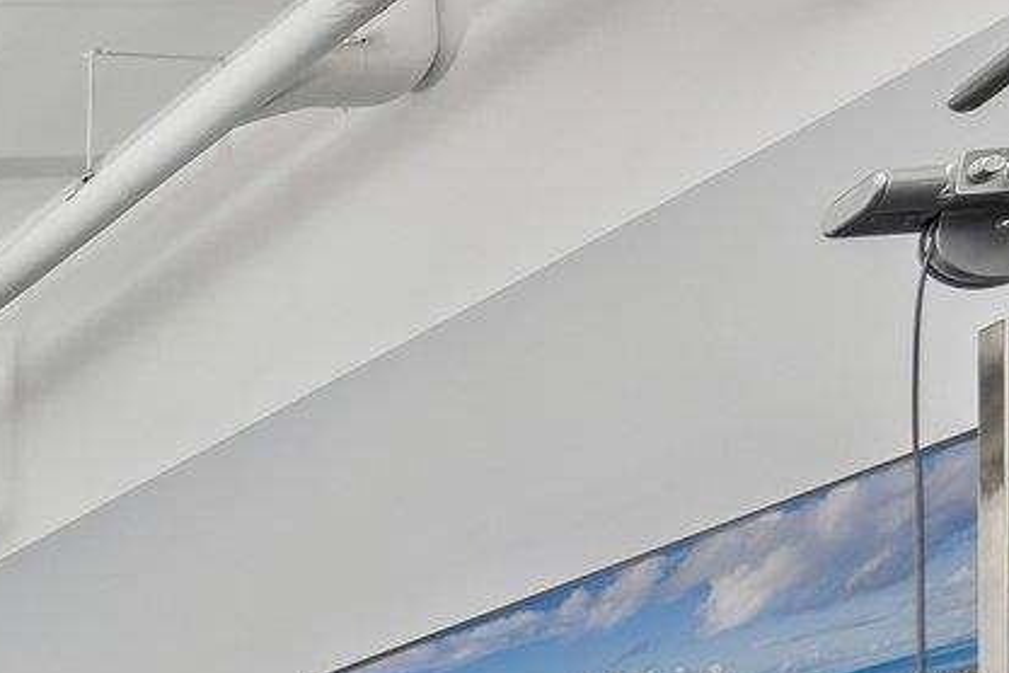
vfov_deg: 18.1
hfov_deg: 17.6
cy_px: 1219
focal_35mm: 59
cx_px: -1159
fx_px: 1654
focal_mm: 8
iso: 200
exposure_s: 1/2.5
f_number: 8
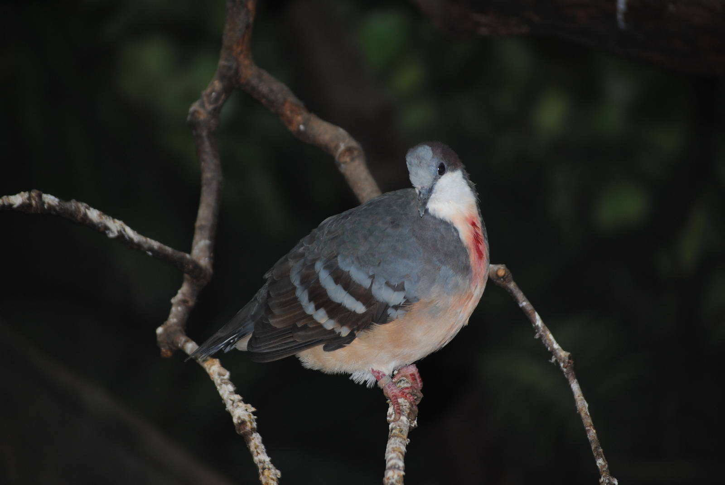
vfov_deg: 9.4
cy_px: 242
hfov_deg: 13.9
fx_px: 2964
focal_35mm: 147
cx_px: 362
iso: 200
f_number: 4.5
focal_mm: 98
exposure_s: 1/60
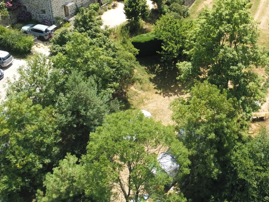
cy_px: 40
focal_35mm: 51
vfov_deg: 28.0
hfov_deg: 35.5
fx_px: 396
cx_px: 237
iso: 160
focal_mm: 4
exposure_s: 1/961
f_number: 2.4
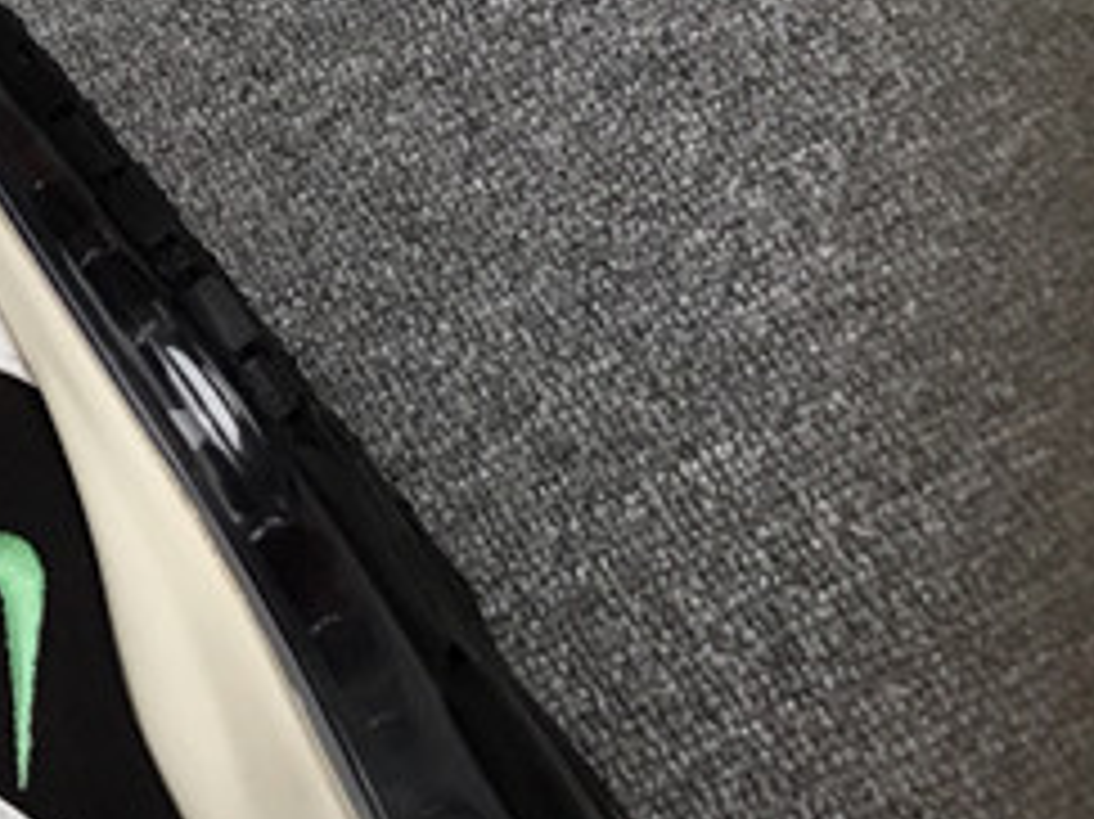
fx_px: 3633
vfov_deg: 12.0
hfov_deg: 14.8
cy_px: -551
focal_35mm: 115
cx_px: -909
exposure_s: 1/100
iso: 32
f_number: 2.4
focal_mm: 3.3
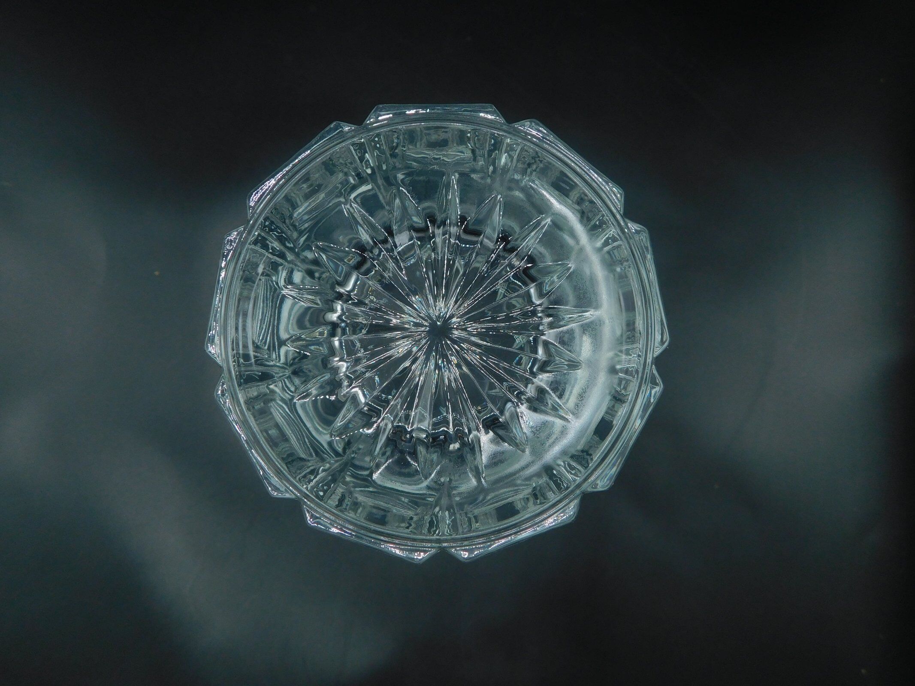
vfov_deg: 58.9
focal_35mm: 23
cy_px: 343
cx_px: 458
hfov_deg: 73.9
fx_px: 608
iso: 125
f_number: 3
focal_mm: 4
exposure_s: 1/250
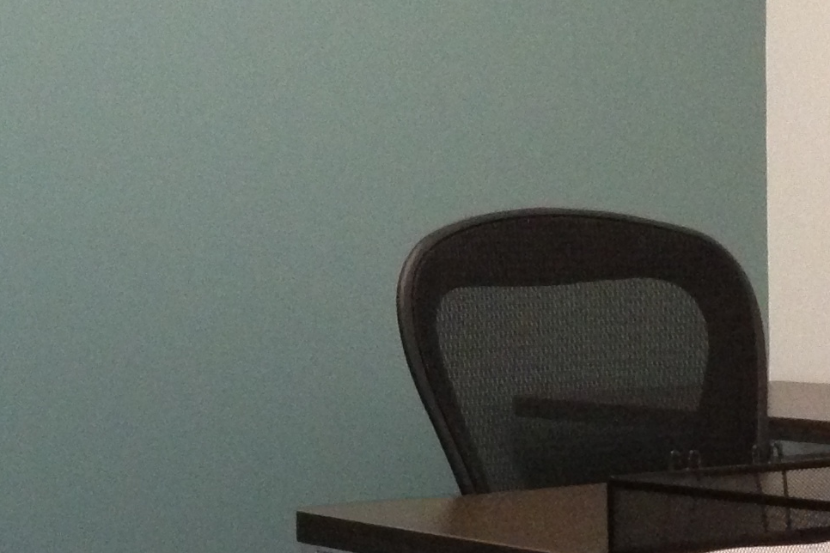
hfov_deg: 17.4
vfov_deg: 11.8
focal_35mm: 116
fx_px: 2674
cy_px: 306
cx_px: 92
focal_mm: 4.13
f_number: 2.4
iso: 320
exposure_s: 1/20
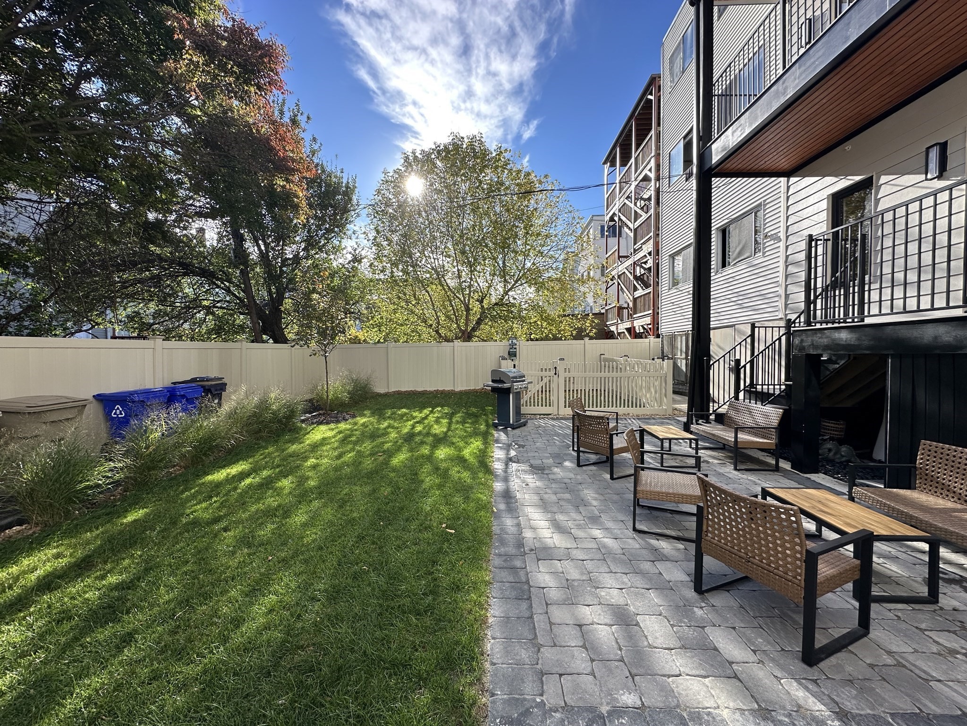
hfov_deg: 102.1
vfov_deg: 85.7
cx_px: 484
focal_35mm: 14
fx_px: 391
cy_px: 363
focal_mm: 2.22
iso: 40
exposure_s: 1/698
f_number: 2.2
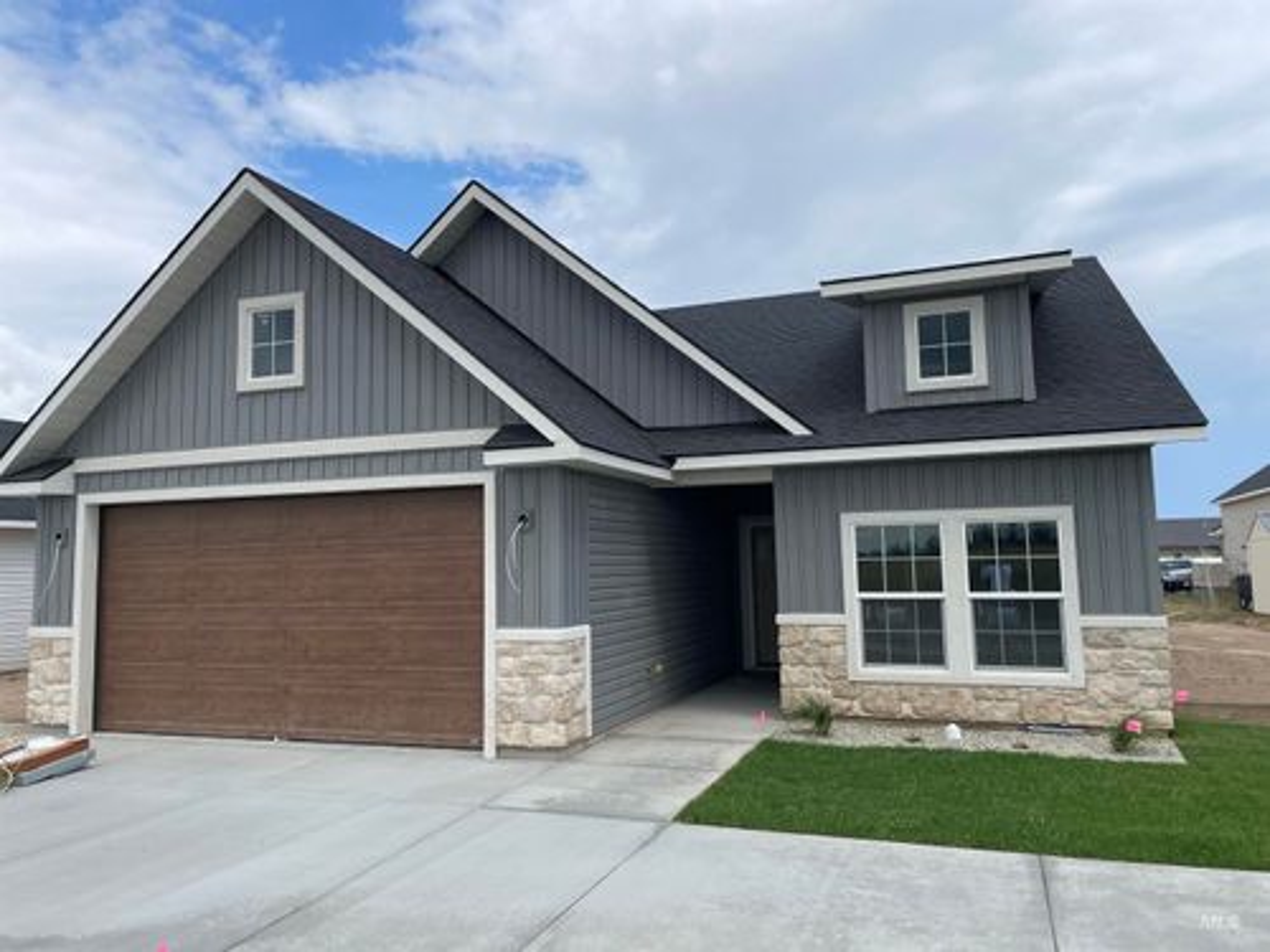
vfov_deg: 53.1
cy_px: 476
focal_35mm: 26
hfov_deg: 67.3
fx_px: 954
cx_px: 635
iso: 32
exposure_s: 1/4000
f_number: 1.6
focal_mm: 4.2
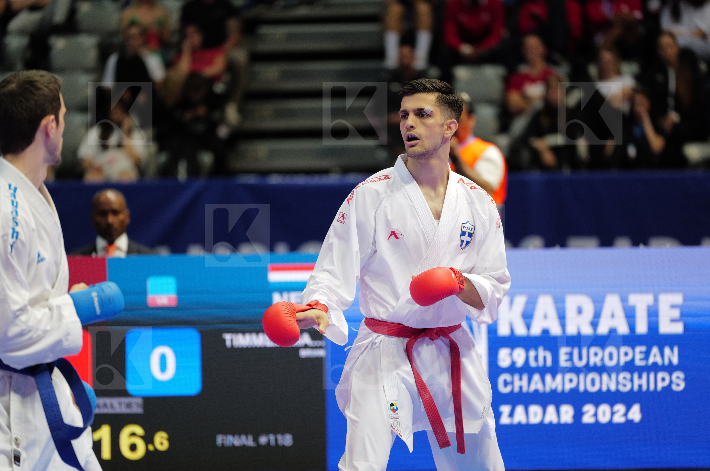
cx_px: 355
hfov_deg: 10.3
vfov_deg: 6.8
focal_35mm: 200
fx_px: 3938
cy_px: 236
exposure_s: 1/1000
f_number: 2.8
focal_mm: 200
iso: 2500
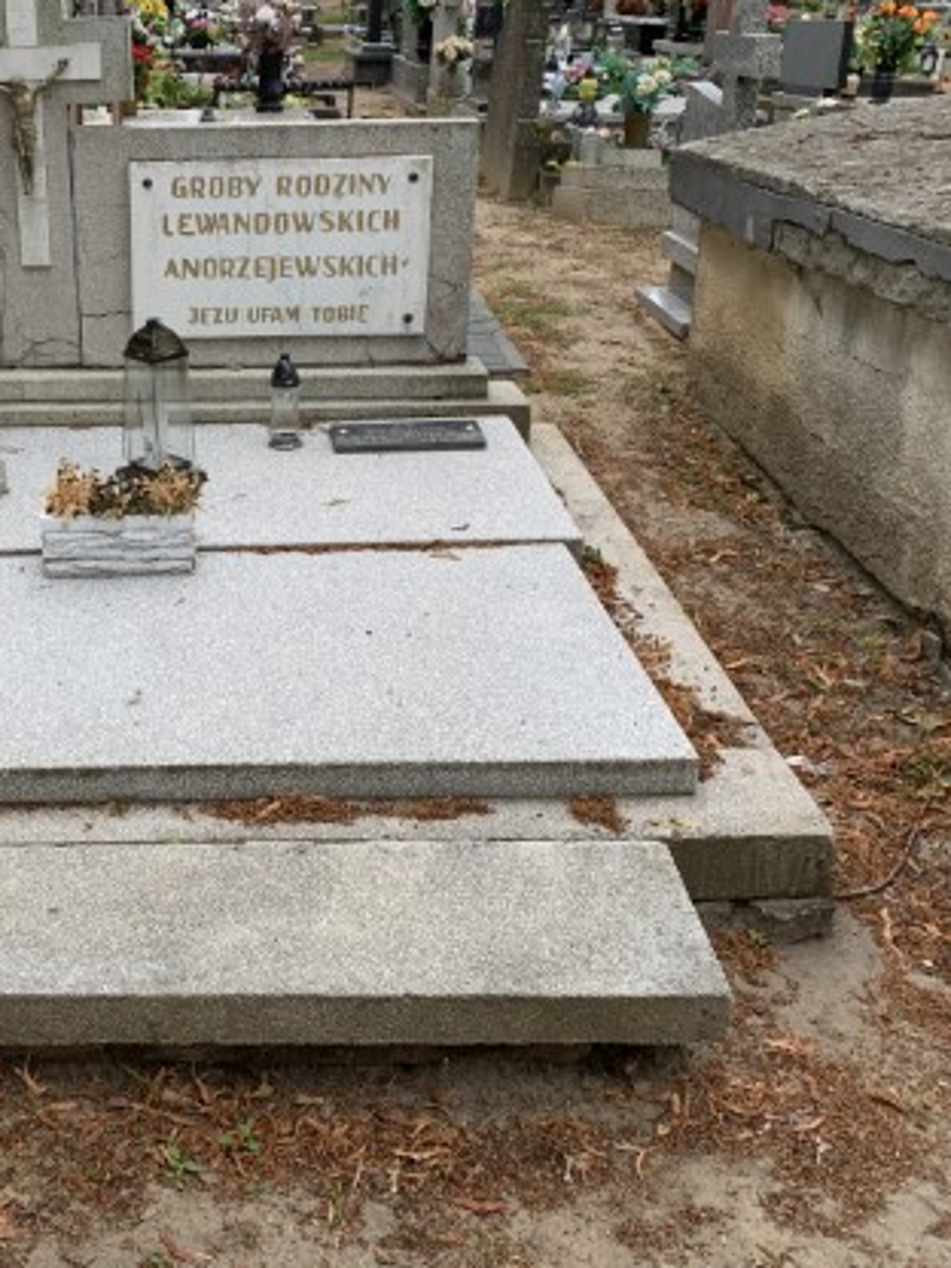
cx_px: 125
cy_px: 540
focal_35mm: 40
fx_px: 1465
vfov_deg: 46.7
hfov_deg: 34.3
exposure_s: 1/620
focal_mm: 4.25
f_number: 1.8
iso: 25
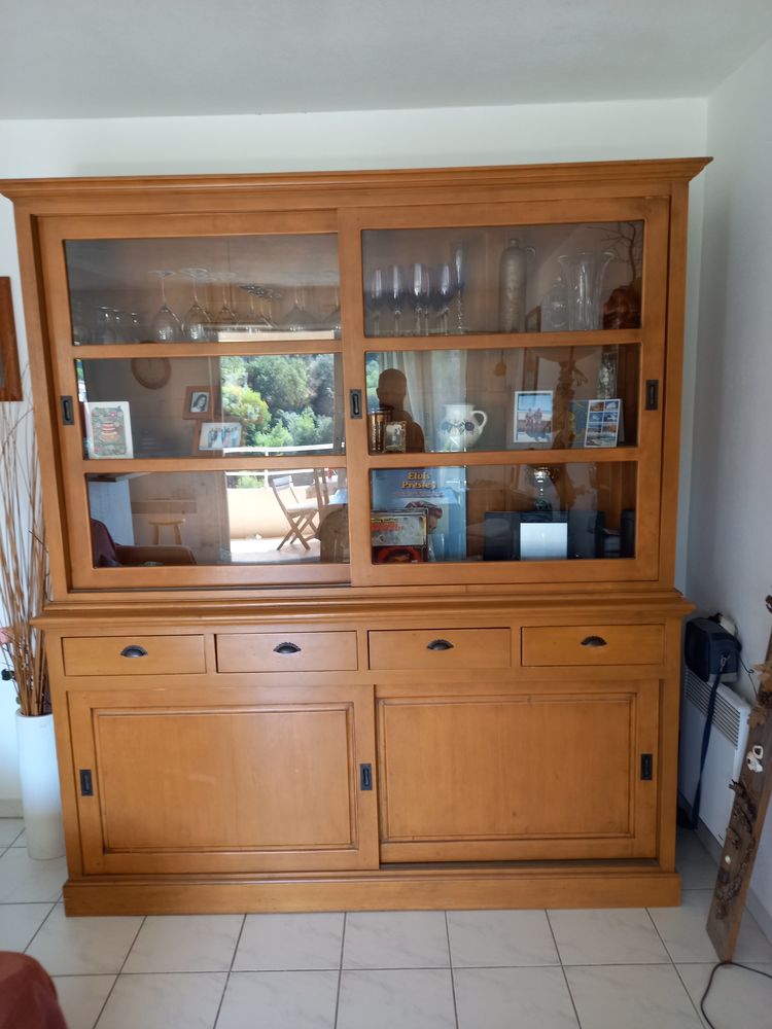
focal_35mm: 25
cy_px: 514
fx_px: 743
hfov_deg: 54.9
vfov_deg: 69.4
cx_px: 386
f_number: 1.8
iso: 250
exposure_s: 1/50
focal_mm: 4.65
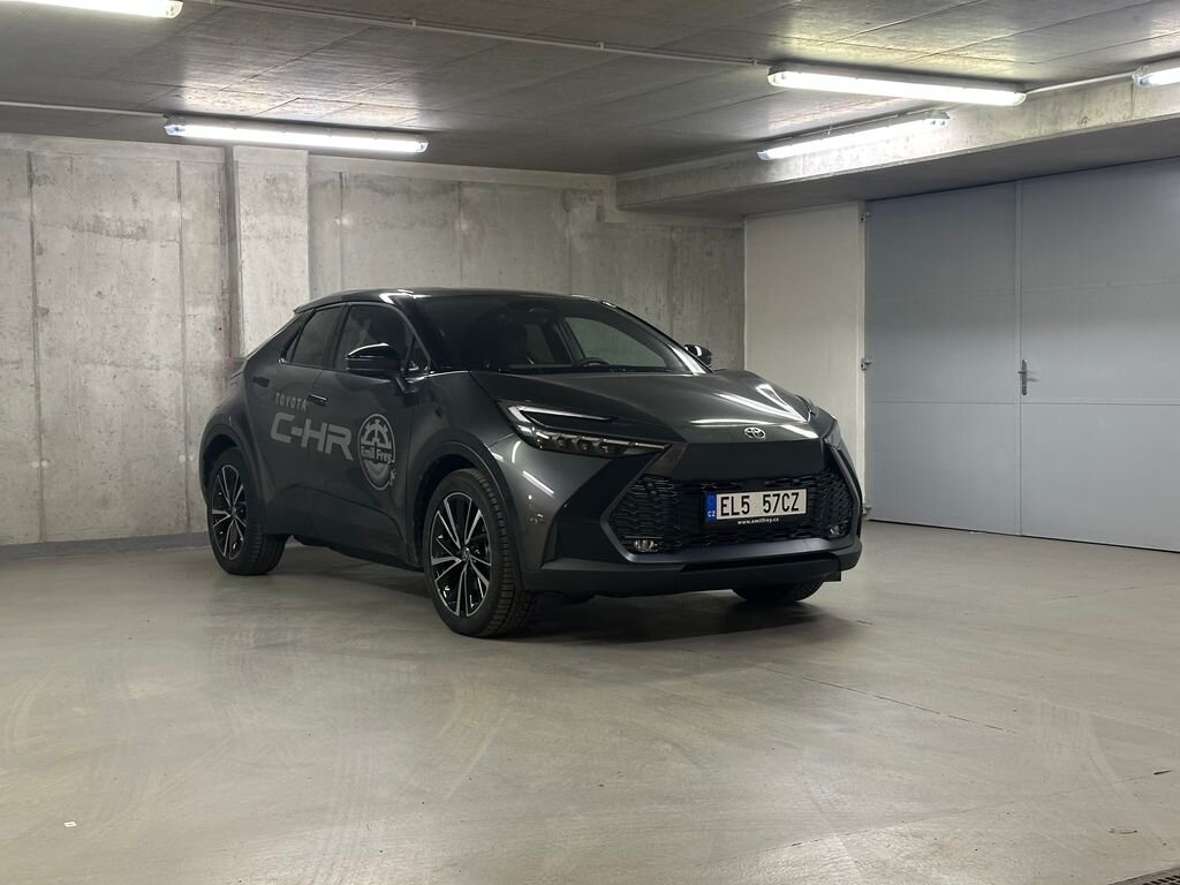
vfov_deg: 30.3
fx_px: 1636
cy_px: 442
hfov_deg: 39.7
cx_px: 590
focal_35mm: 48
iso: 250
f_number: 1.78
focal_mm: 6.86
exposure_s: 1/33
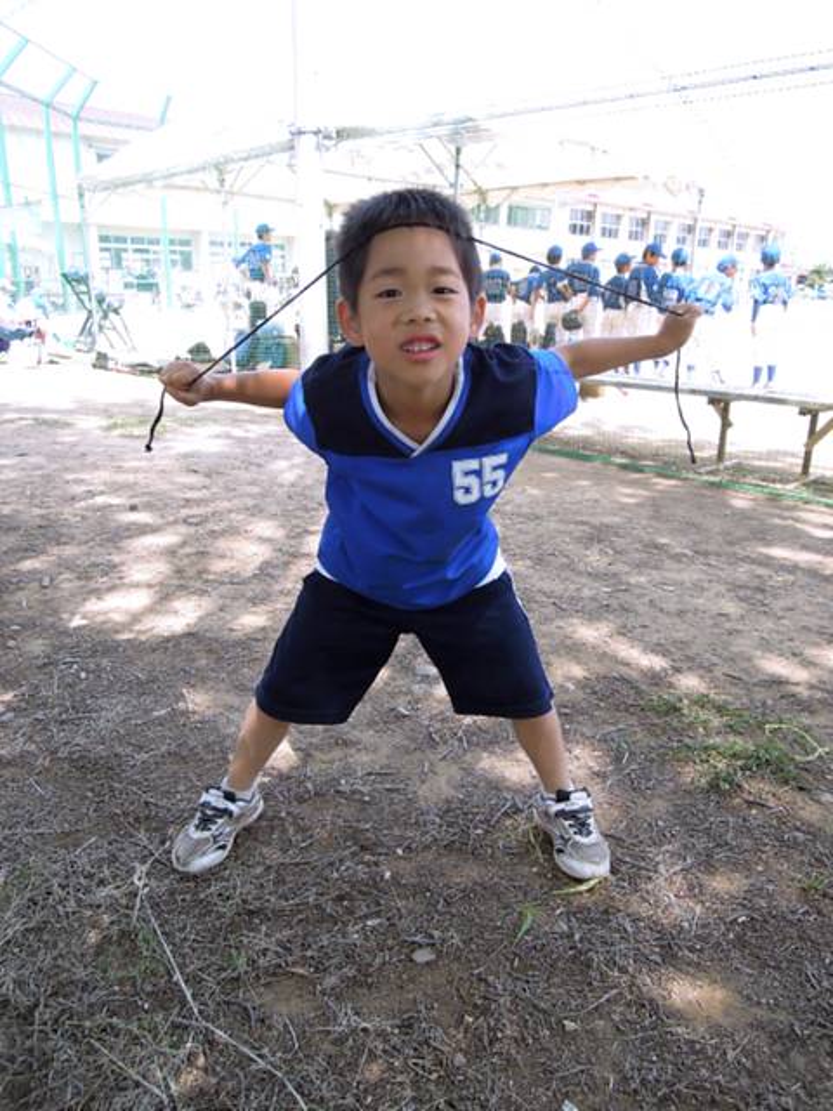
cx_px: 416
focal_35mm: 24
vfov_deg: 71.6
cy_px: 556
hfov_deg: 56.8
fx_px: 770
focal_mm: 4.3
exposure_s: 1/500
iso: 160
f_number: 2.8
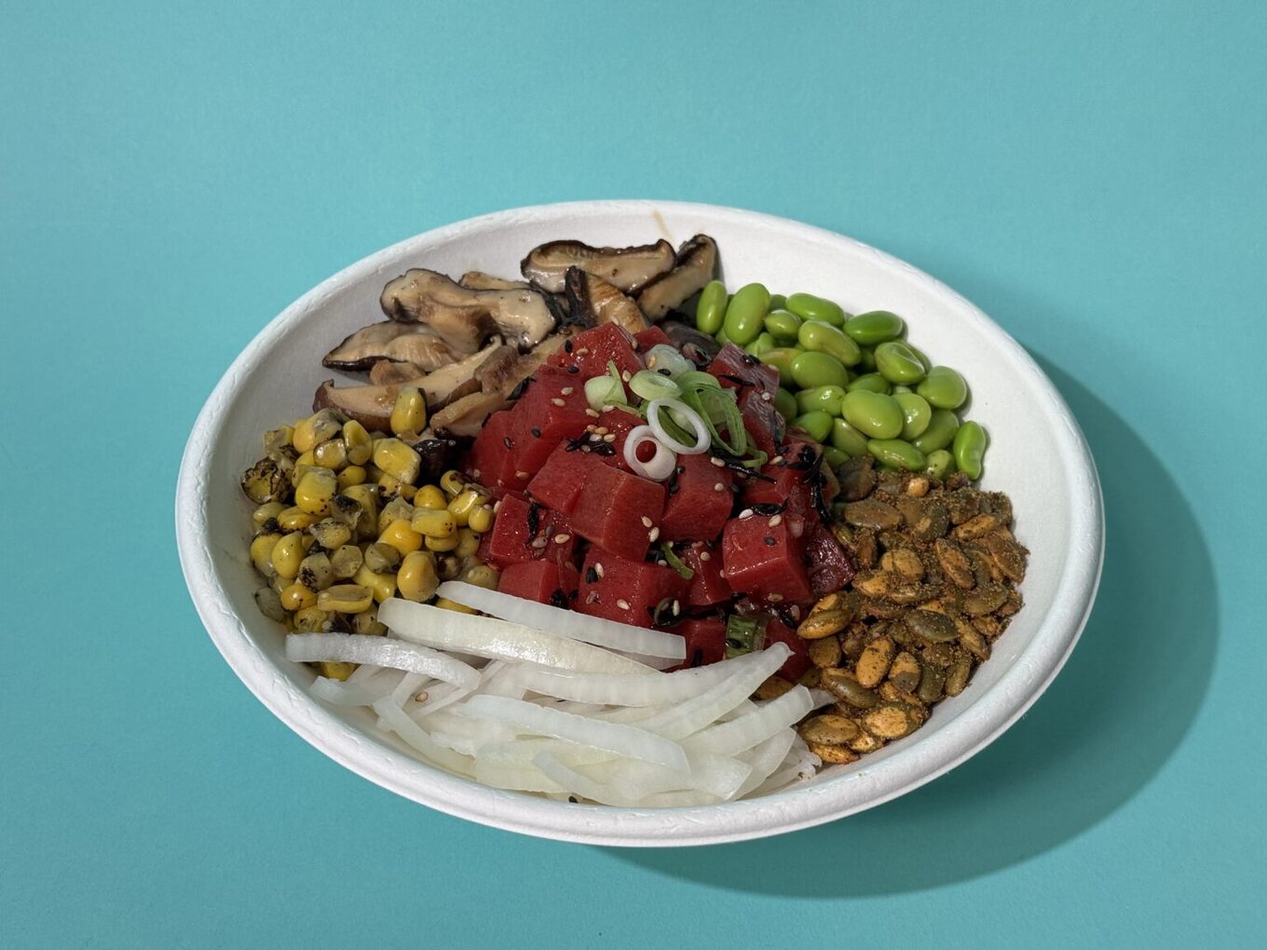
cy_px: 475
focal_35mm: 48
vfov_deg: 30.3
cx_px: 634
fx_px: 1757
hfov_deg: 39.7
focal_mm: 6.76
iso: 64
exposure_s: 1/272
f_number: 1.78
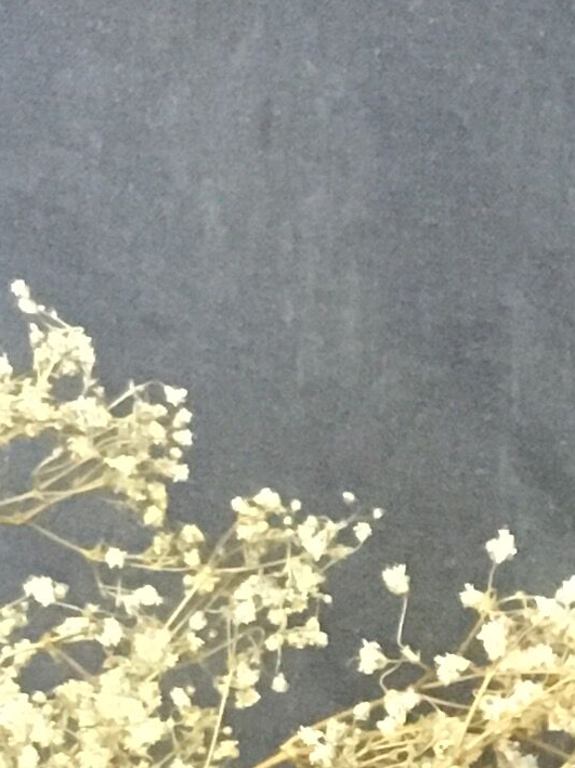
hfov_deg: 8.7
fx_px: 3658
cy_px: 781
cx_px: 994
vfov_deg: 11.8
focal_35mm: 165
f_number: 2.2
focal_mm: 4.15
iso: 400
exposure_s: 1/17
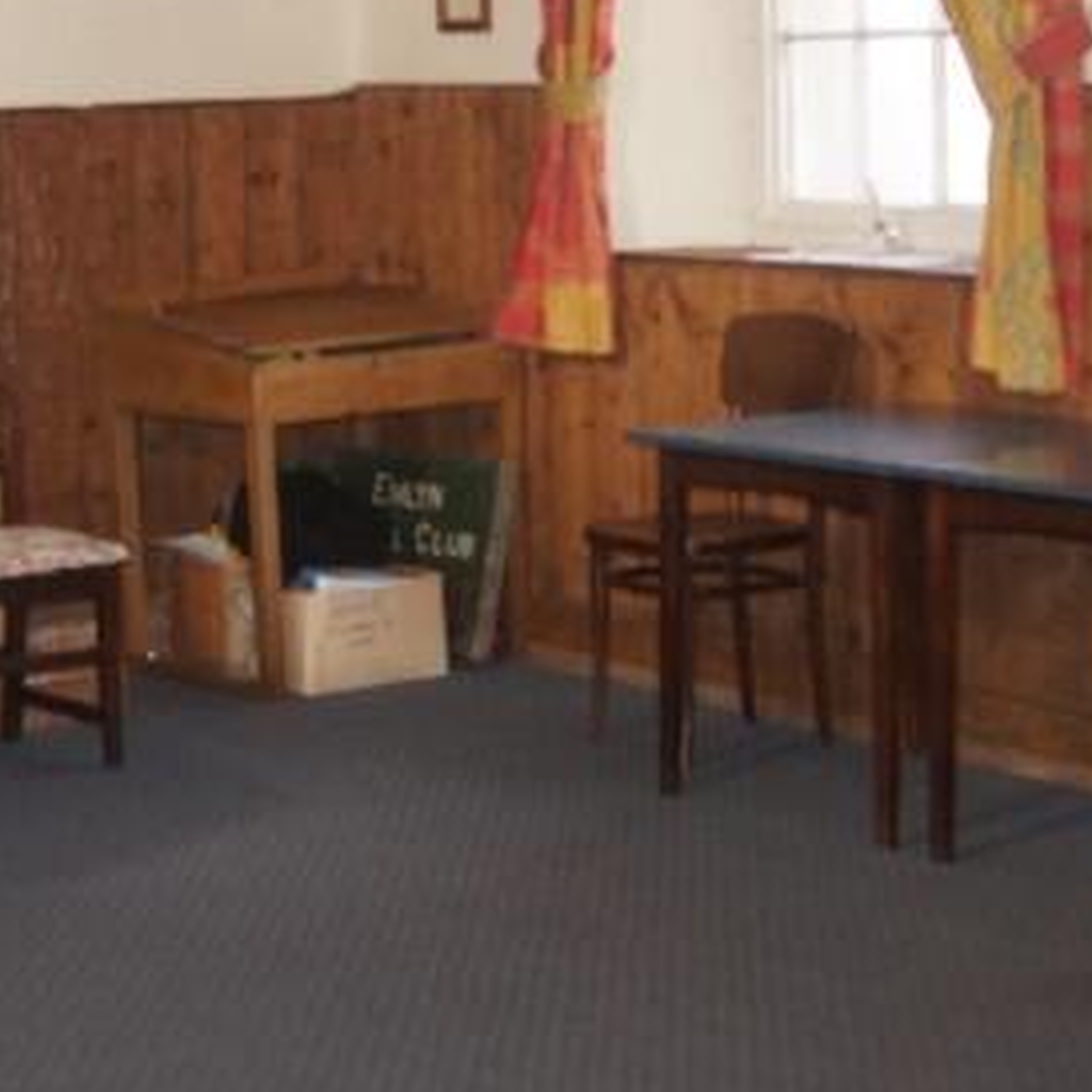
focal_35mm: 105
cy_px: 222
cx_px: 180
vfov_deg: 16.5
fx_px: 3747
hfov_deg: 16.4
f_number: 4
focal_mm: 22
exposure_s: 1/160
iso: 640
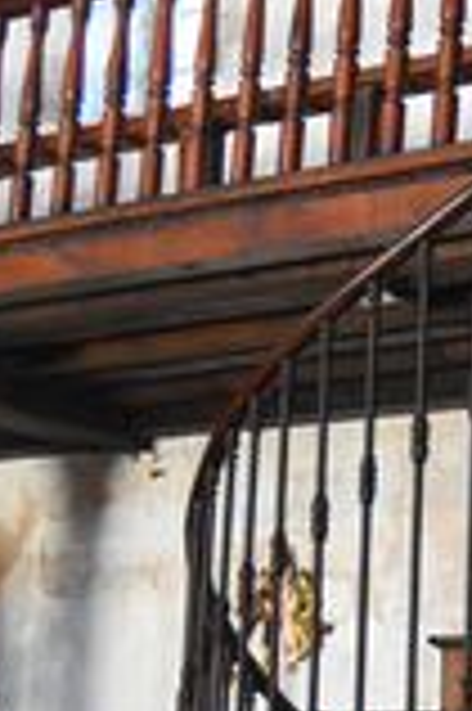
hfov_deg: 10.7
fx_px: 2365
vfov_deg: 16.9
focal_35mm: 120
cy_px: 616
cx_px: 845
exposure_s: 1/60
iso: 2000
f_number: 3.5
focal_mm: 18
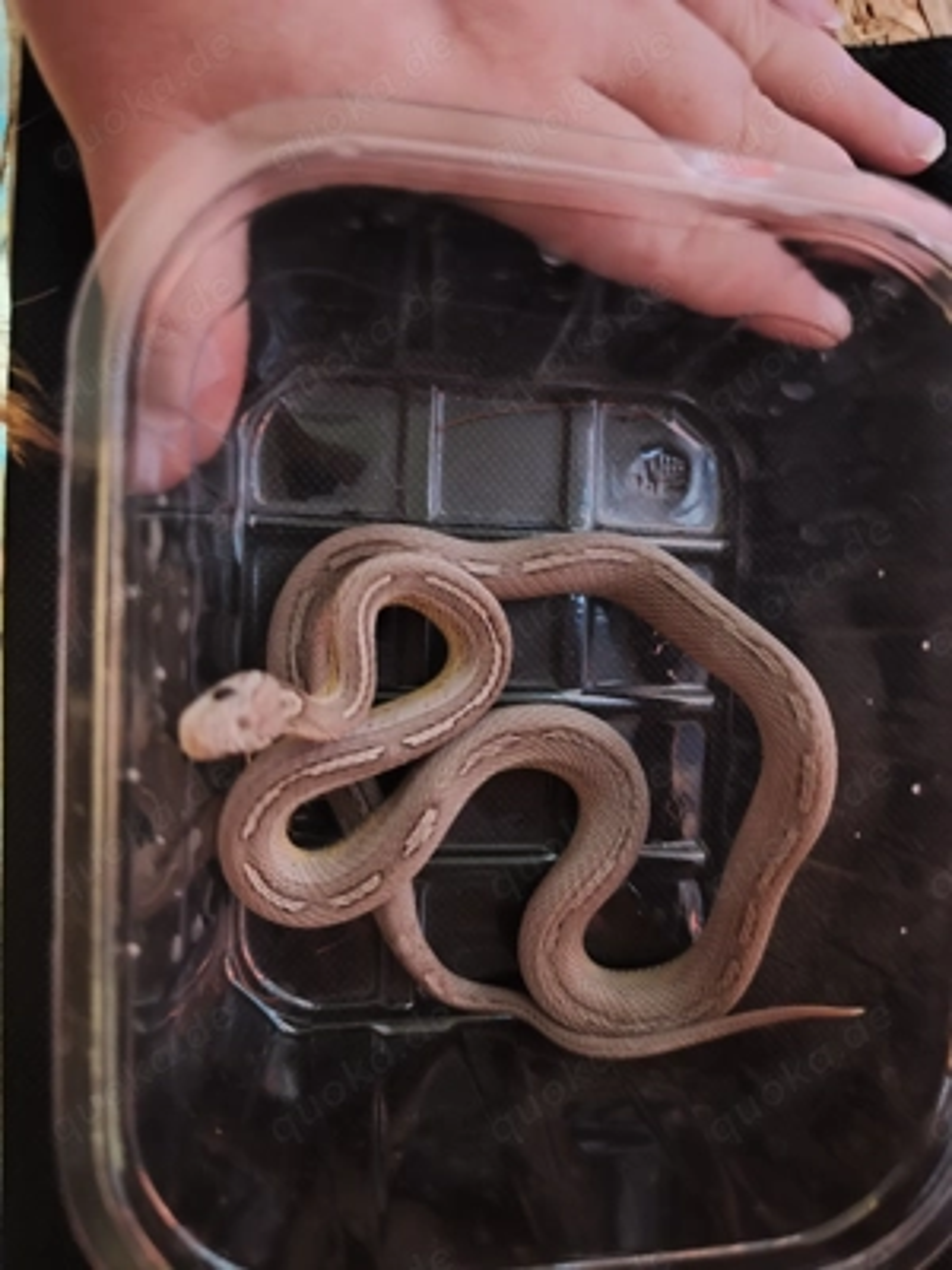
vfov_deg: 73.9
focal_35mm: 23
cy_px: 635
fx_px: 843
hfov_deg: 58.9
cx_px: 476
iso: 6400
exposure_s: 1/10
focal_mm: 6.19
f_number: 1.65
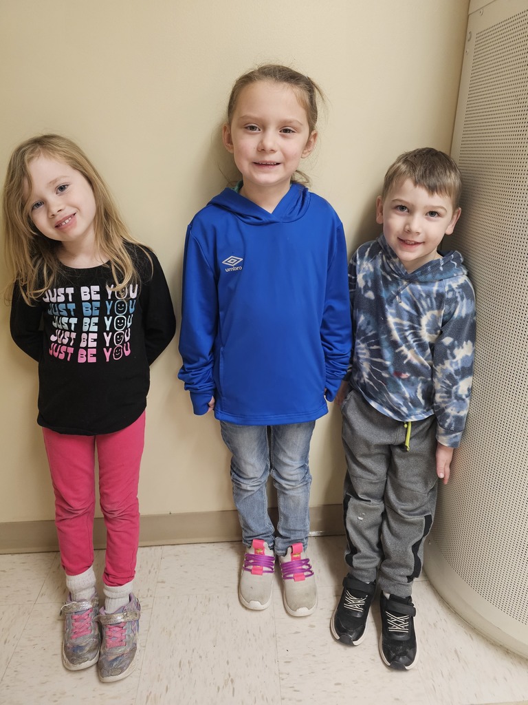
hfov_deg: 58.9
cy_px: 352
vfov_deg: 73.9
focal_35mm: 23
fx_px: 468
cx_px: 264
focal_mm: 6.3
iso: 320
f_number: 1.7
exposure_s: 1/120
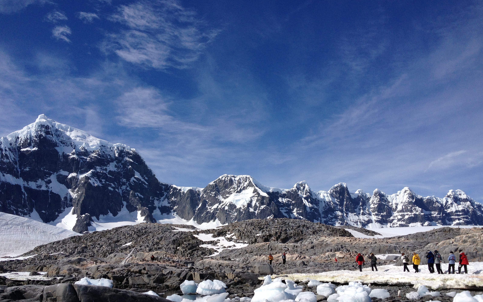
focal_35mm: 38
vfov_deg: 33.5
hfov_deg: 51.5
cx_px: 239
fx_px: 500
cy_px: 174
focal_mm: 4.28
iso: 50
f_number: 2.4
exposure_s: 1/4608
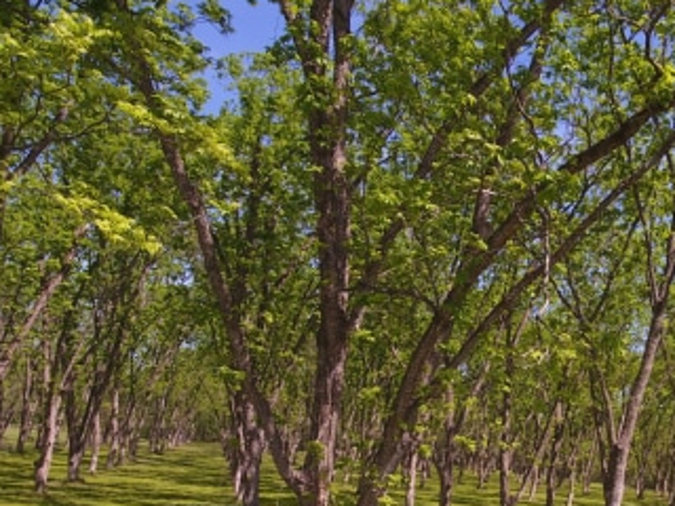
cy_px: 420
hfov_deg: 42.5
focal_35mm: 40
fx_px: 780
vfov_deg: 34.6
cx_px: 622
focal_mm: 3.61
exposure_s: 1/504
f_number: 2.8
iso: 100
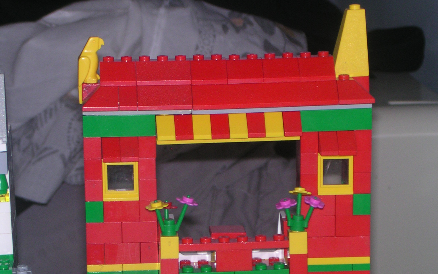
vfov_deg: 8.3
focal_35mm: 158
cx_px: 220
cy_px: 242
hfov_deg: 13.2
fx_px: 1886
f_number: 4.8
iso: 100
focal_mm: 16.8
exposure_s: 1/60
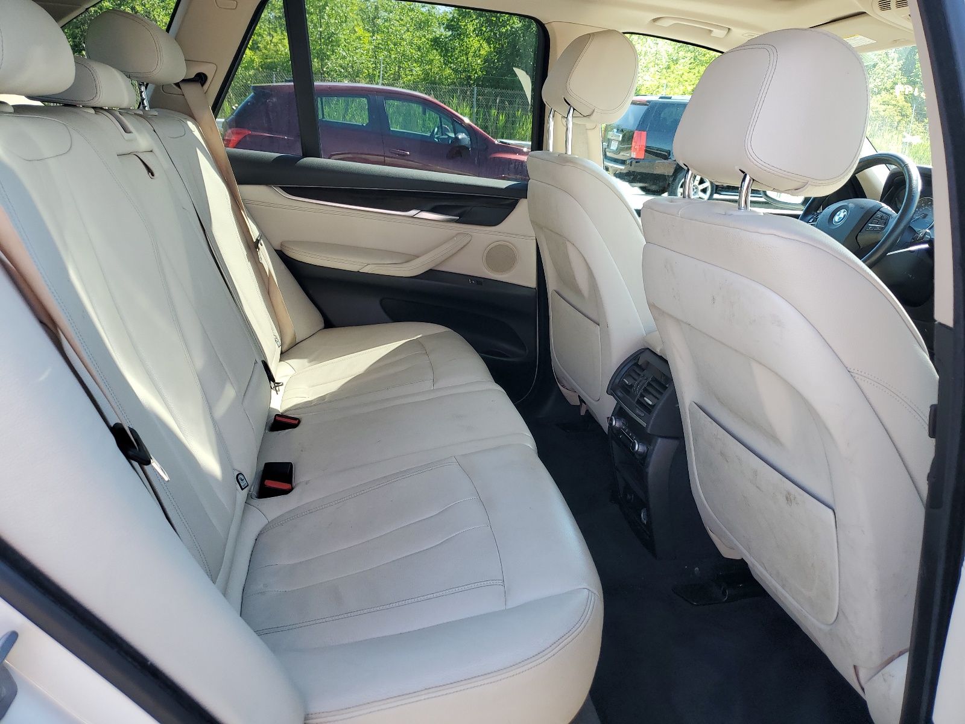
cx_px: 482
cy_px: 362
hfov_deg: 67.3
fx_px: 725
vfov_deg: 53.1
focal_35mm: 26
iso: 50
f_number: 1.5
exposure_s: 1/238
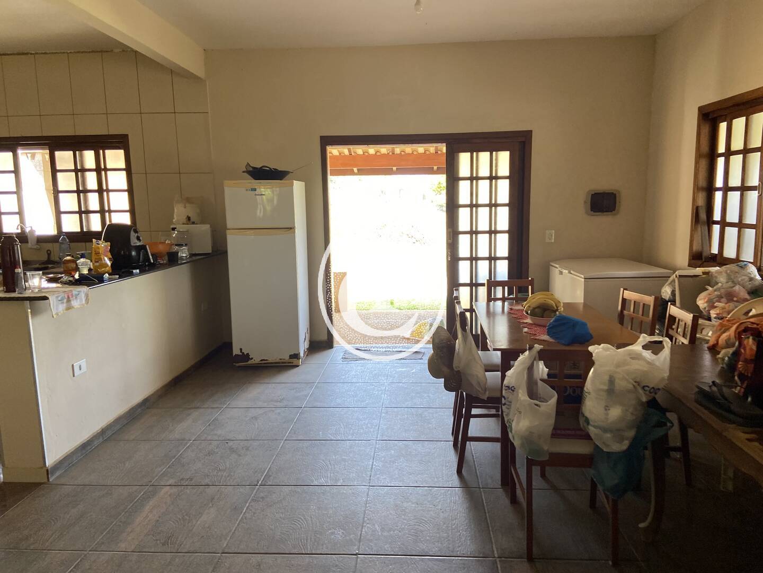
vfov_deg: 53.1
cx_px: 382
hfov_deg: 67.3
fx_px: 573
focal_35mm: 26
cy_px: 286
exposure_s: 1/111
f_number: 1.8
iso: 125
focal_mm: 4.25
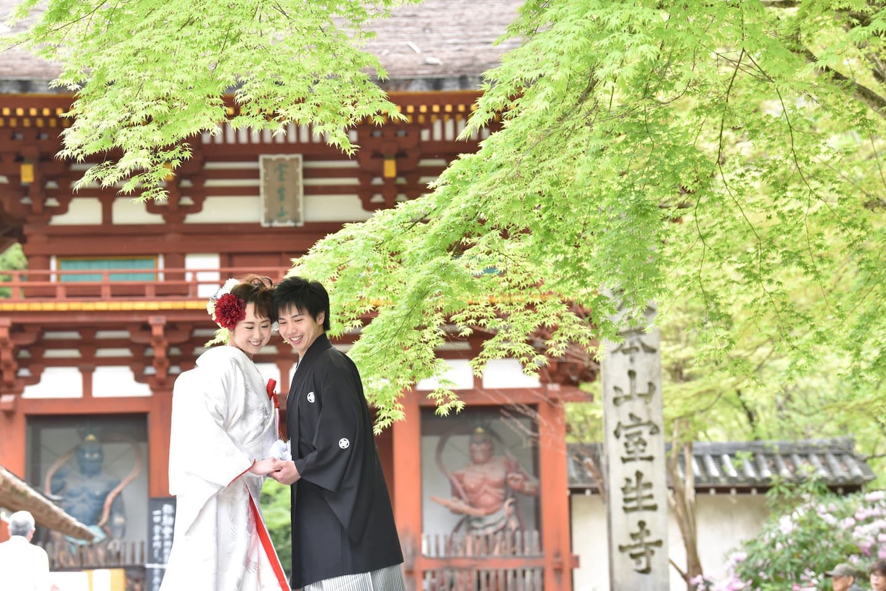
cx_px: 443
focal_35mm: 110
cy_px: 296
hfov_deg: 18.6
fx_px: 2708
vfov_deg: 12.5
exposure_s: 1/320
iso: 1000
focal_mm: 110
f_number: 5.6
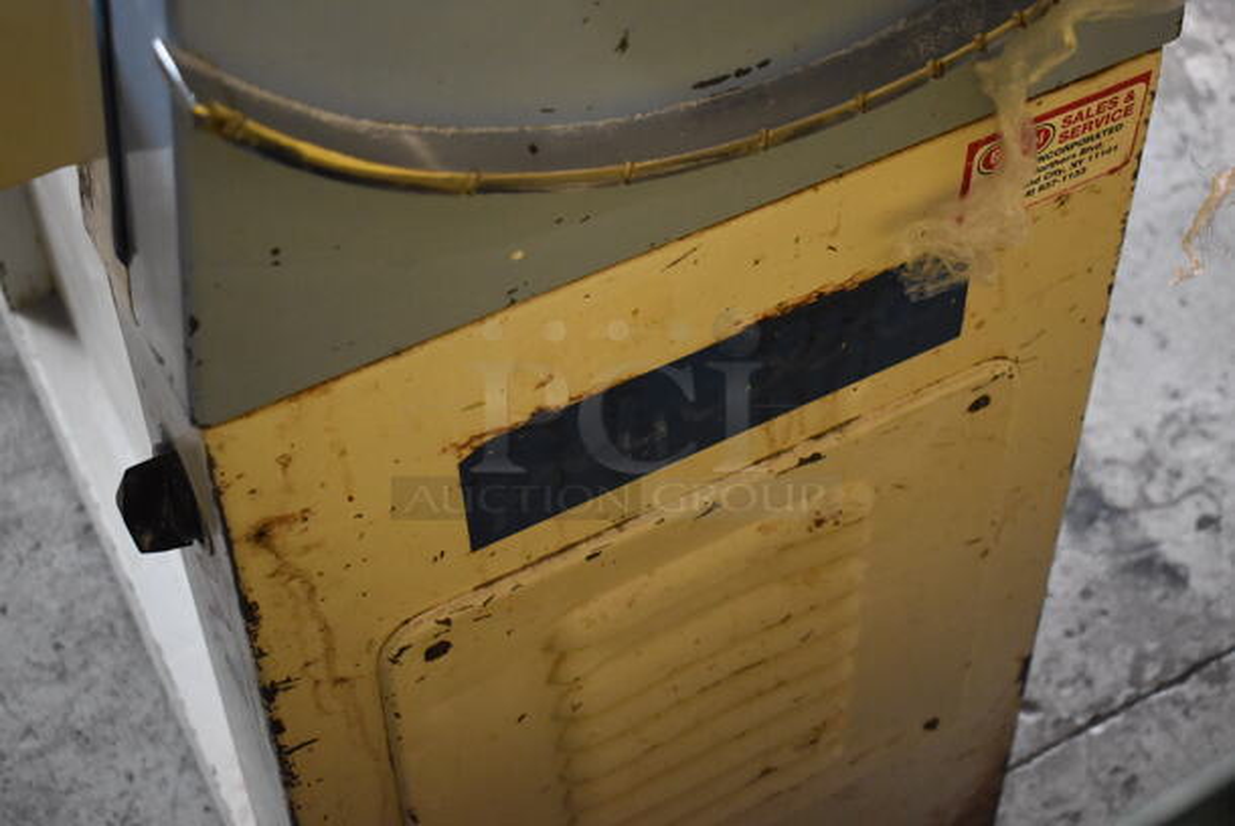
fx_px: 1854
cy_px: 413
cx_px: 618
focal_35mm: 54
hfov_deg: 36.8
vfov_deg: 25.1
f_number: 4.8
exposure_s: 1/125
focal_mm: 36
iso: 4000
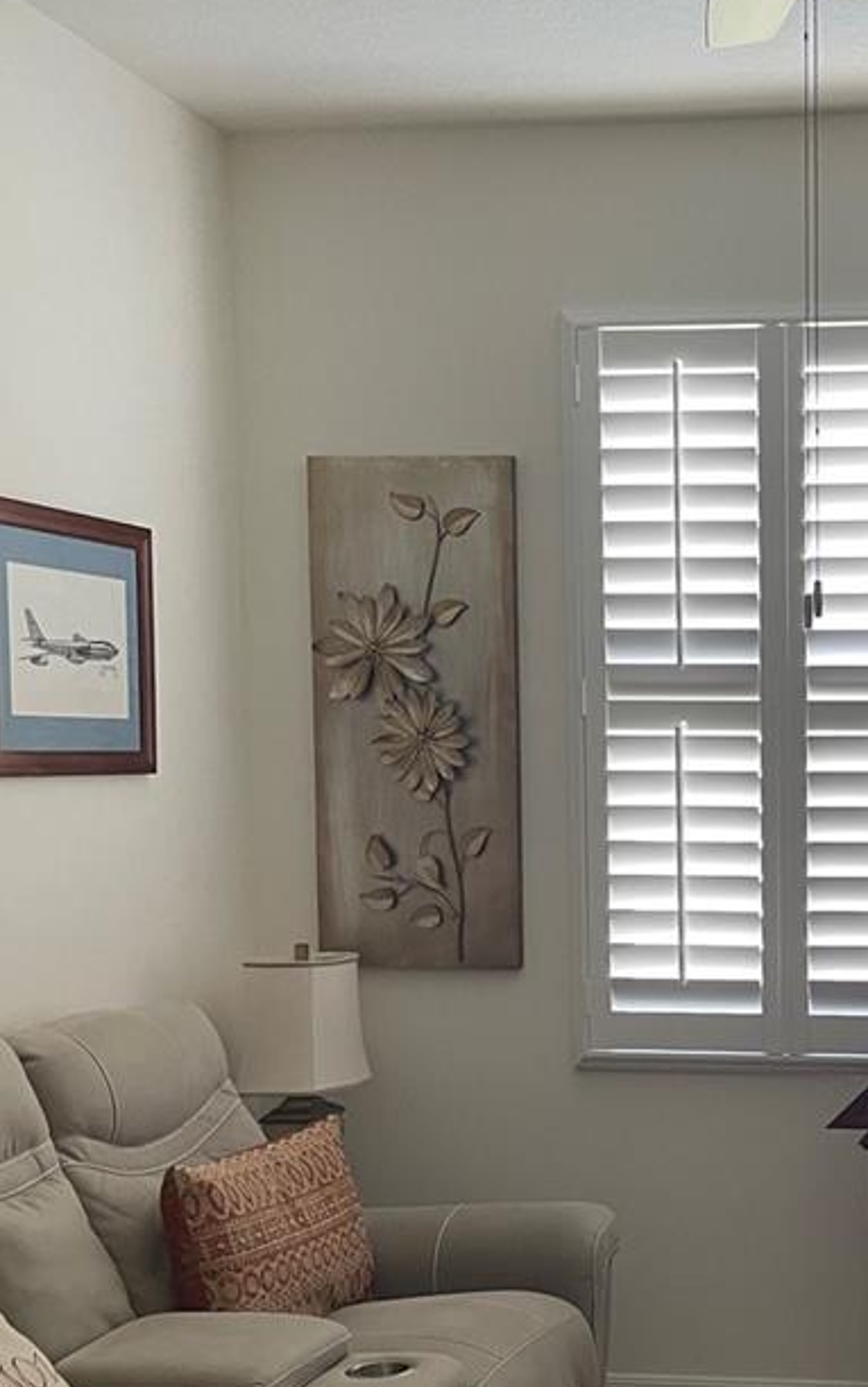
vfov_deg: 37.0
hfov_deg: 22.7
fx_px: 2042
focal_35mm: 54
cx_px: 947
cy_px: 963
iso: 125
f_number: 1.6
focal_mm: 4.2
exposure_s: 1/60
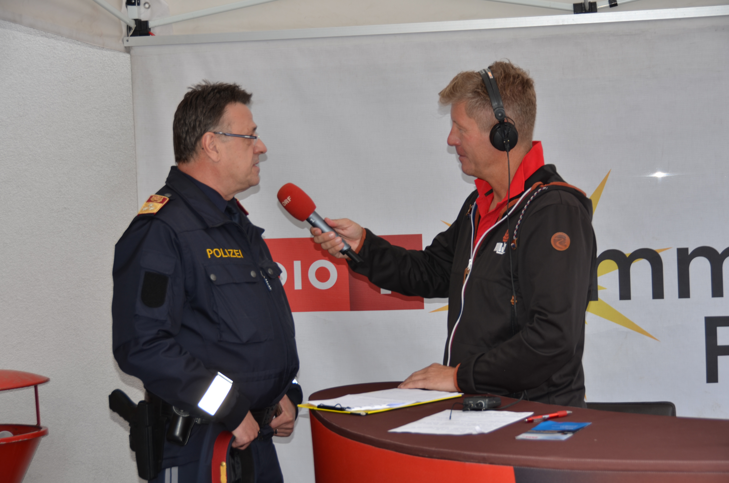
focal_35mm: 75
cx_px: 364
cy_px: 242
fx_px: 1516
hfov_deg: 27.0
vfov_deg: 18.1
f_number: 4.8
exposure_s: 1/60
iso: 100
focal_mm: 50
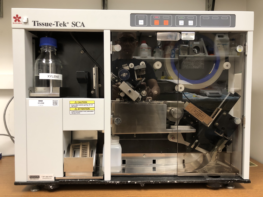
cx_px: 132
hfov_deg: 63.4
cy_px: 98
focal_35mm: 28
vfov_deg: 49.7
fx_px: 213
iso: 64
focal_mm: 3.99
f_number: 1.8
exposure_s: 1/15
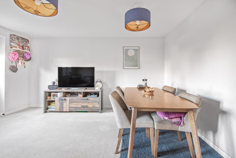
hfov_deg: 96.7
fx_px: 105
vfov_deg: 73.8
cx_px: 118
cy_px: 79
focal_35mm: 16
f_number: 7.1
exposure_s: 1/2
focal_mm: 16
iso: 250
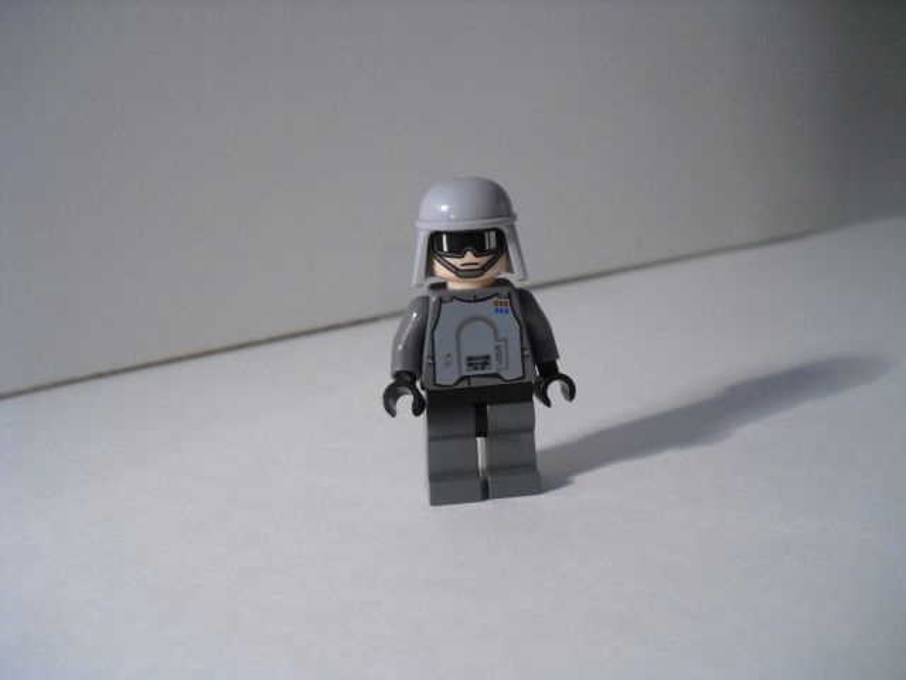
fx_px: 942
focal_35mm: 36
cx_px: 453
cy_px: 340
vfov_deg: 39.7
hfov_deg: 51.4
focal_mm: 6.3
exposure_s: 1/60
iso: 400
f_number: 3.1
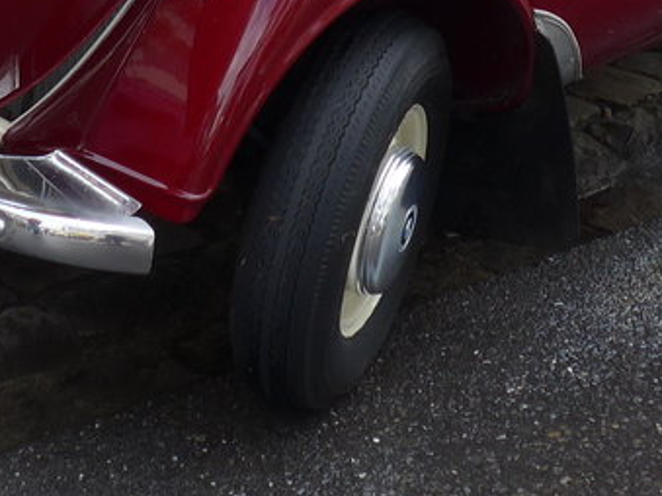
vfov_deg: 10.2
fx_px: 2638
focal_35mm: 138
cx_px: 189
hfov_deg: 14.3
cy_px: -353
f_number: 2.8
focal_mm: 8
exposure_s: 1/500
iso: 80
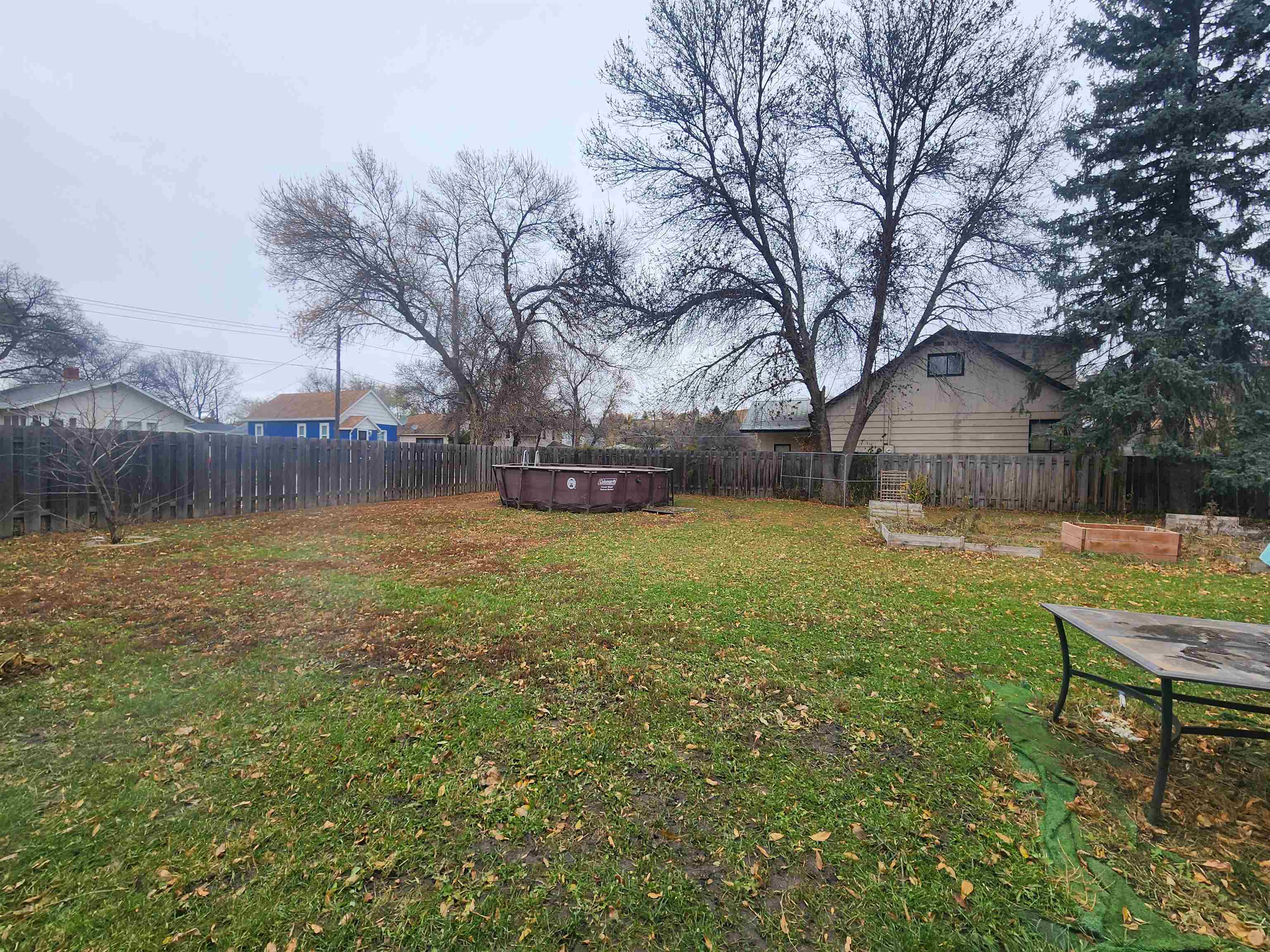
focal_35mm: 13
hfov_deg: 106.2
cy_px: 476
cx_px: 635
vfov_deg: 89.9
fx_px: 477
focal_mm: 2.2
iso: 50
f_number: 2.2
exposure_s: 1/311
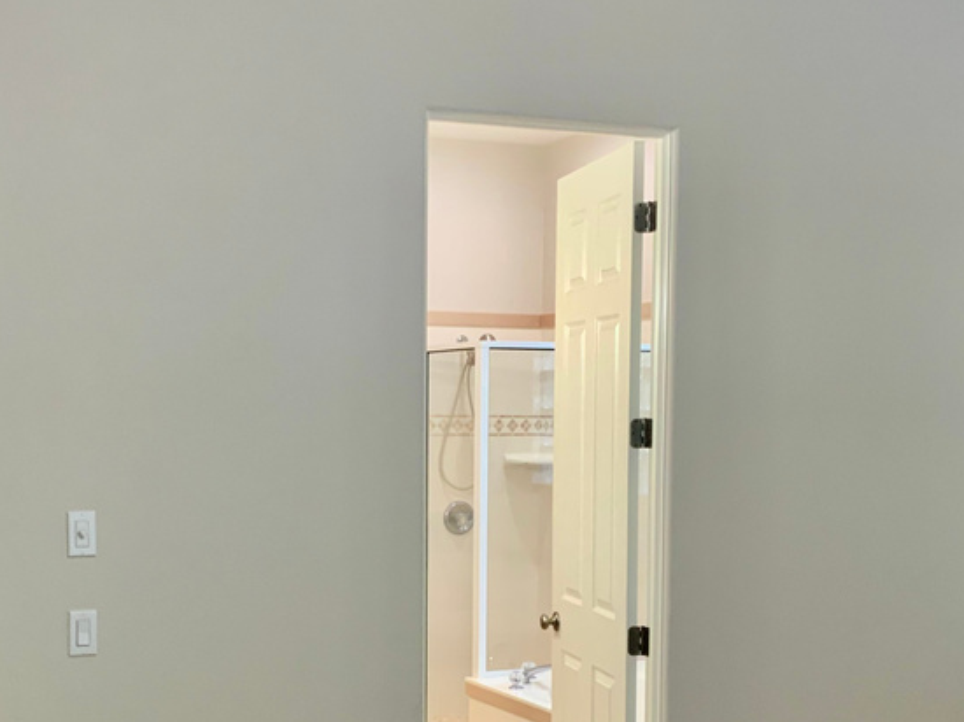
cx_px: 415
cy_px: 517
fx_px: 1503
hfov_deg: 35.5
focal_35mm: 54
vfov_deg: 26.8
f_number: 1.8
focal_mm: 3
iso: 100
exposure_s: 1/60
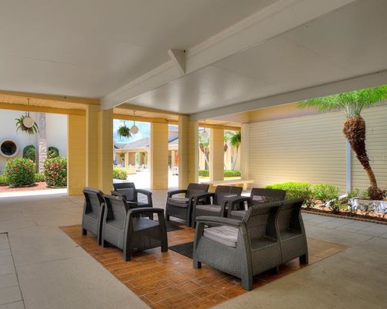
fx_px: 229
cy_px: 158
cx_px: 116
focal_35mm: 20
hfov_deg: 76.6
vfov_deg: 68.1
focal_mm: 10
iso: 100
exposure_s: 1/160
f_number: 4.5
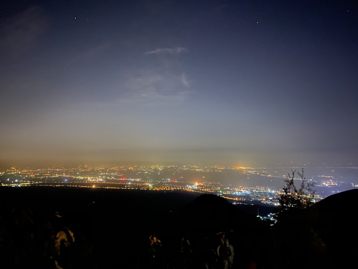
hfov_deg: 67.3
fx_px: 269
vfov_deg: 53.1
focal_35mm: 26
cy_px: 134
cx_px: 179
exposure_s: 1/2
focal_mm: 4.25
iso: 2000
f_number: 1.8
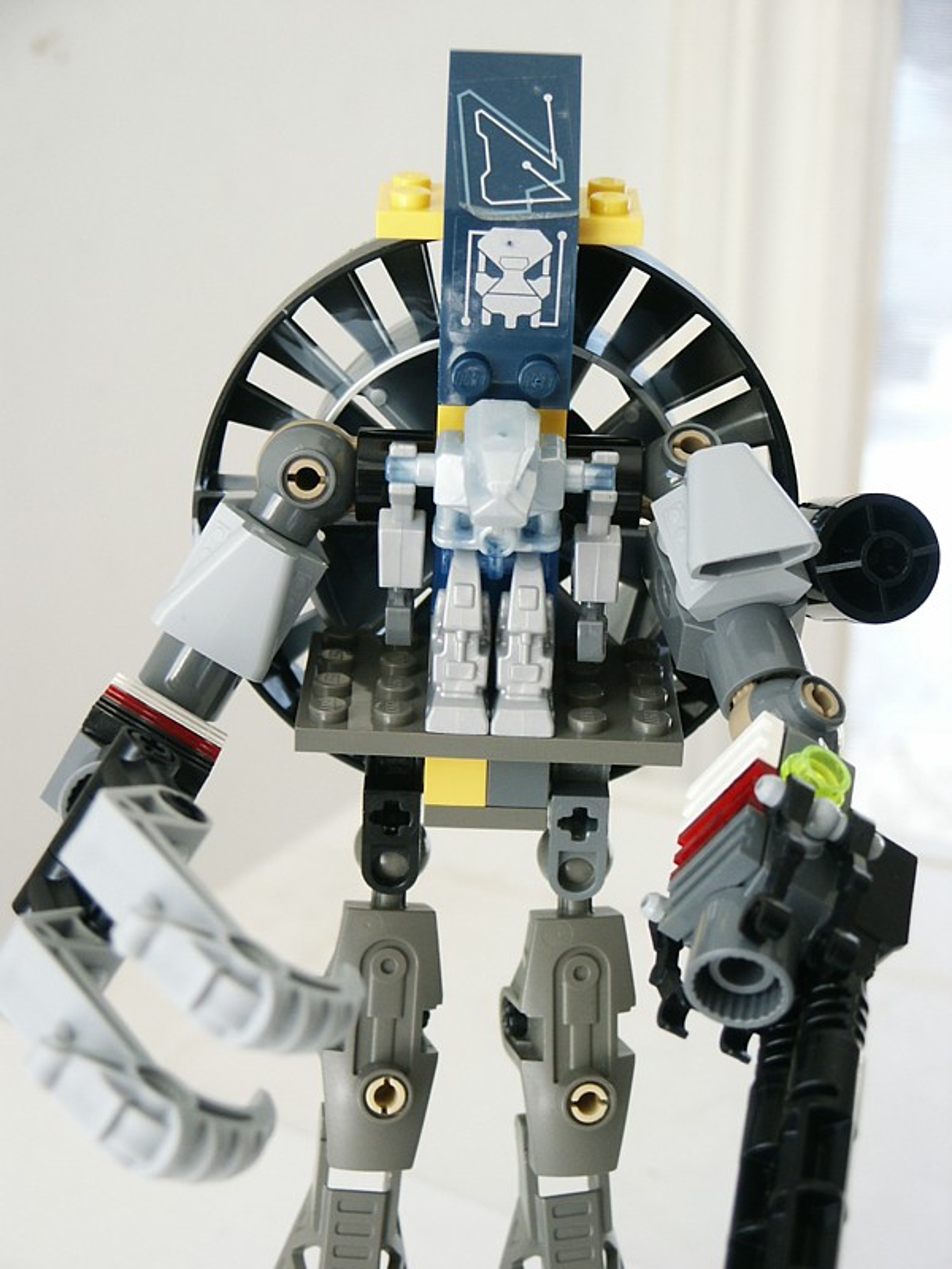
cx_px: 476
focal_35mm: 78
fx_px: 2860
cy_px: 634
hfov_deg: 18.9
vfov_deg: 25.0
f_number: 3.6
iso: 80
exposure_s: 1/60
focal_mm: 15.51
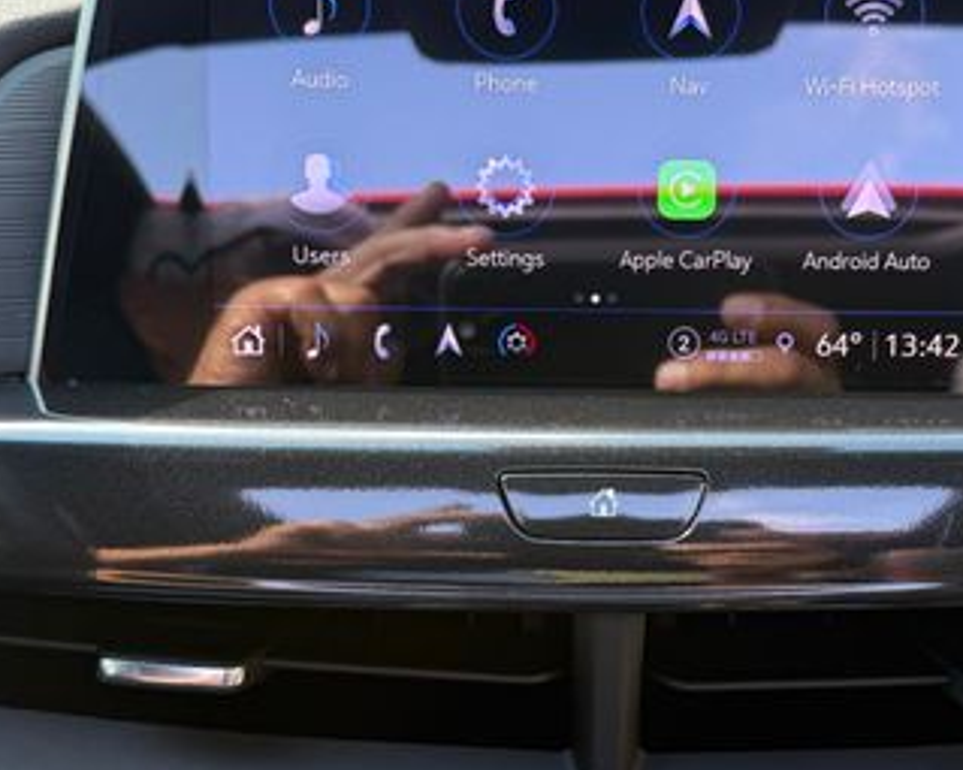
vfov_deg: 32.1
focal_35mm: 47
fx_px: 1339
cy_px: 396
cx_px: 555
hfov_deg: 39.5
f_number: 1.78
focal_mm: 6.76
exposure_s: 1/243
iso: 125
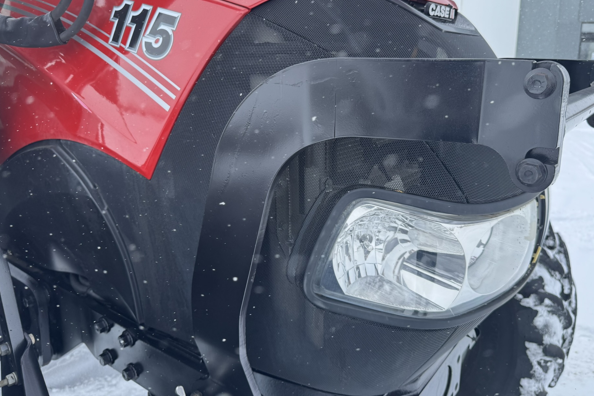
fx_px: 462
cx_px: 321
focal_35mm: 28
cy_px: 172
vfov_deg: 46.3
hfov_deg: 65.4
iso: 80
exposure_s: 1/1637
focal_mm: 6.76
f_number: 1.78
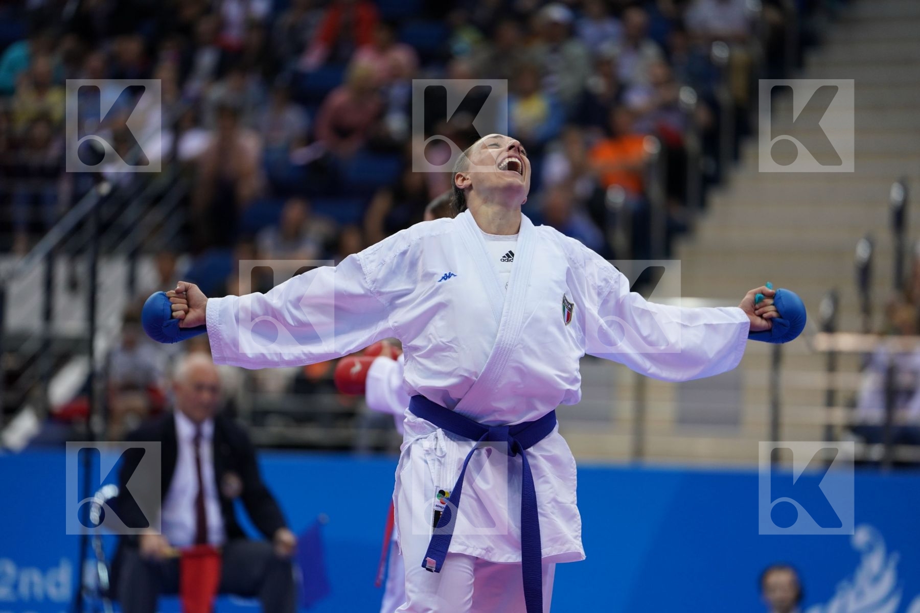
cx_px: 460
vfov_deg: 6.9
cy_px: 306
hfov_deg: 10.3
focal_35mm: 200
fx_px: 5111
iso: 1000
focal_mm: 200
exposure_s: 1/1000
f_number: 2.8
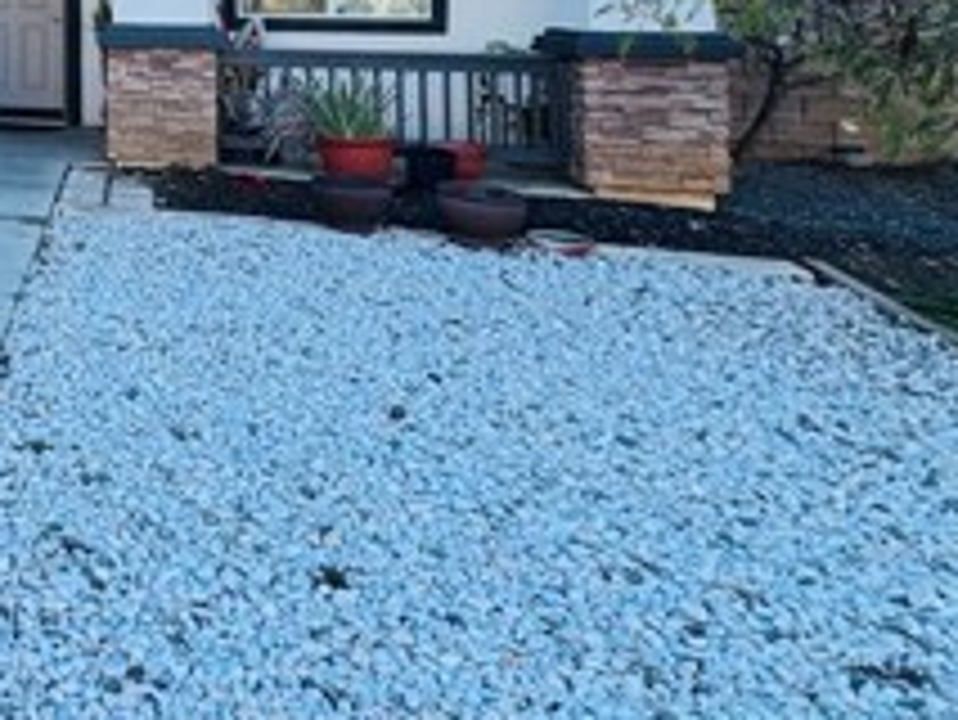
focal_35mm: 42
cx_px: -306
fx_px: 1163
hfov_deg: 32.6
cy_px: -54
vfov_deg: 31.0
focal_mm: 2.22
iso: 40
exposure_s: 1/131
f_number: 2.2
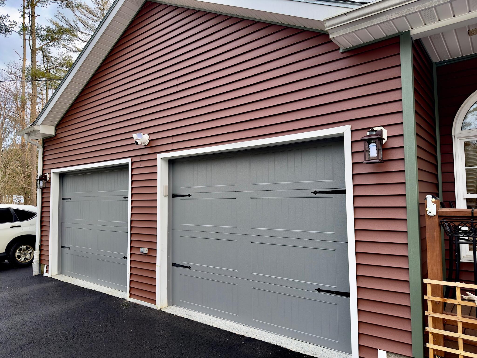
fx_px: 331
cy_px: 179
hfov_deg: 71.6
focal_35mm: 24
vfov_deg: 56.8
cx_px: 238
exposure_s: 1/142
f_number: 1.78
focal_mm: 6.86
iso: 64
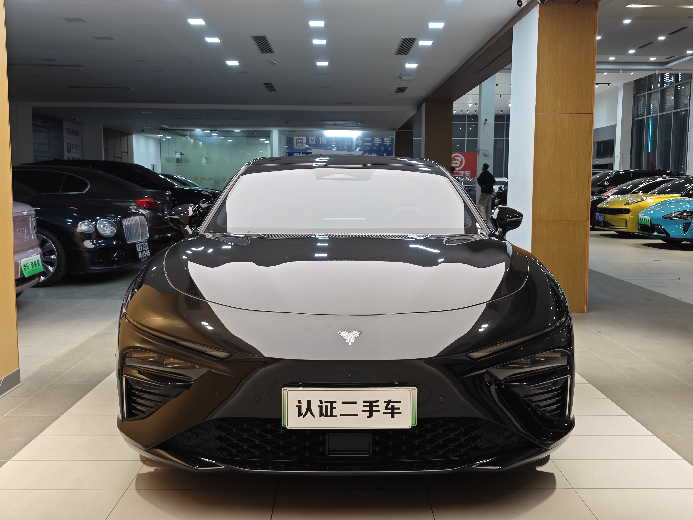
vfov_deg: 40.7
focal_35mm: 35
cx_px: 346
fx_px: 701
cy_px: 260
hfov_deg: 52.6
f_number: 1.9
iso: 200
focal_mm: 8.7
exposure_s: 1/100
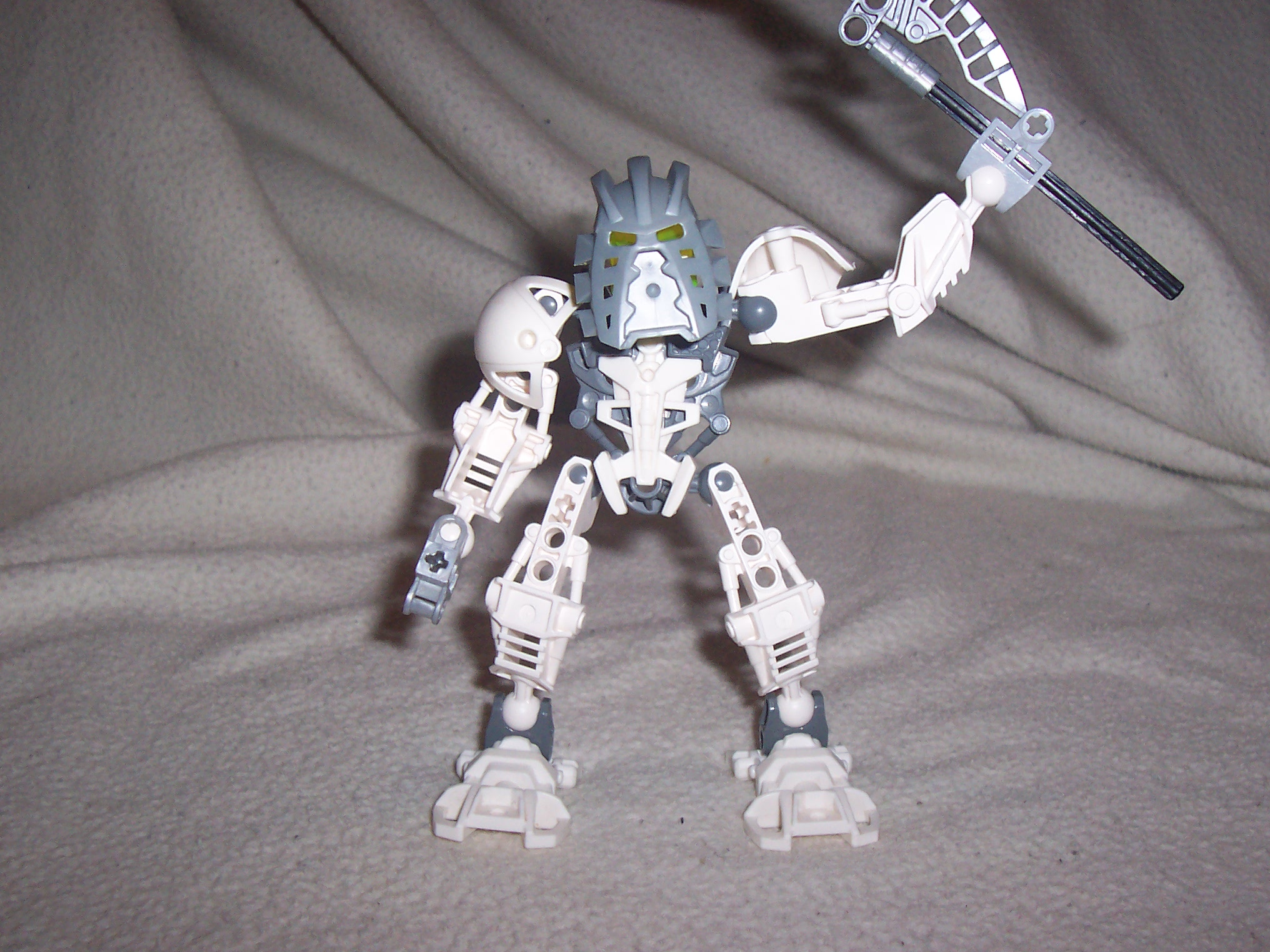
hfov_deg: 50.1
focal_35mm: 37
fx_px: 1357
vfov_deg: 38.7
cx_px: 635
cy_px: 476
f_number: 2.8
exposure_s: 1/60
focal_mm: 5.6
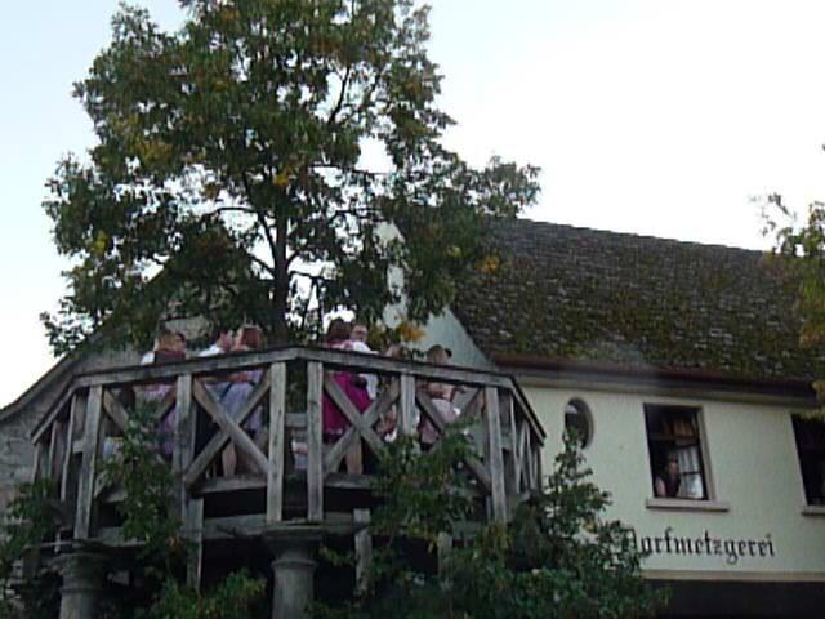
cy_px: 310
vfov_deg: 36.0
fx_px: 953
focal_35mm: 40
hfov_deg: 46.8
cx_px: 412
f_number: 9
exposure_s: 1/30
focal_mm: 6.7
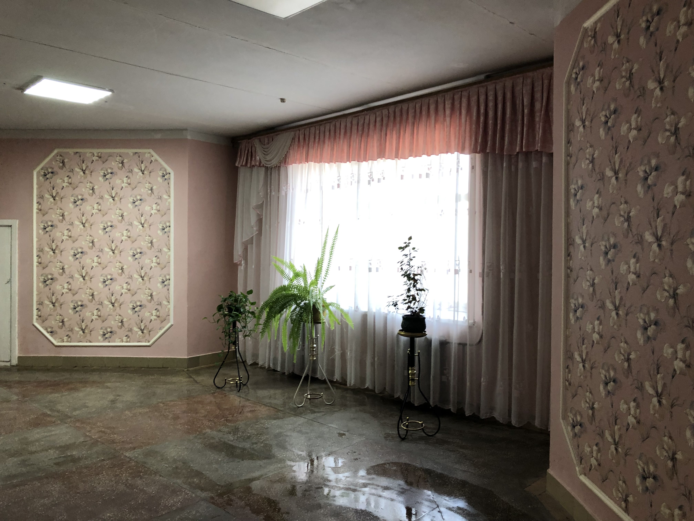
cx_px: 347
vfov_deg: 49.7
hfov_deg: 63.4
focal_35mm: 28
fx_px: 561
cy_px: 260
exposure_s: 1/20
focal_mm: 3.99
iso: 40
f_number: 1.8
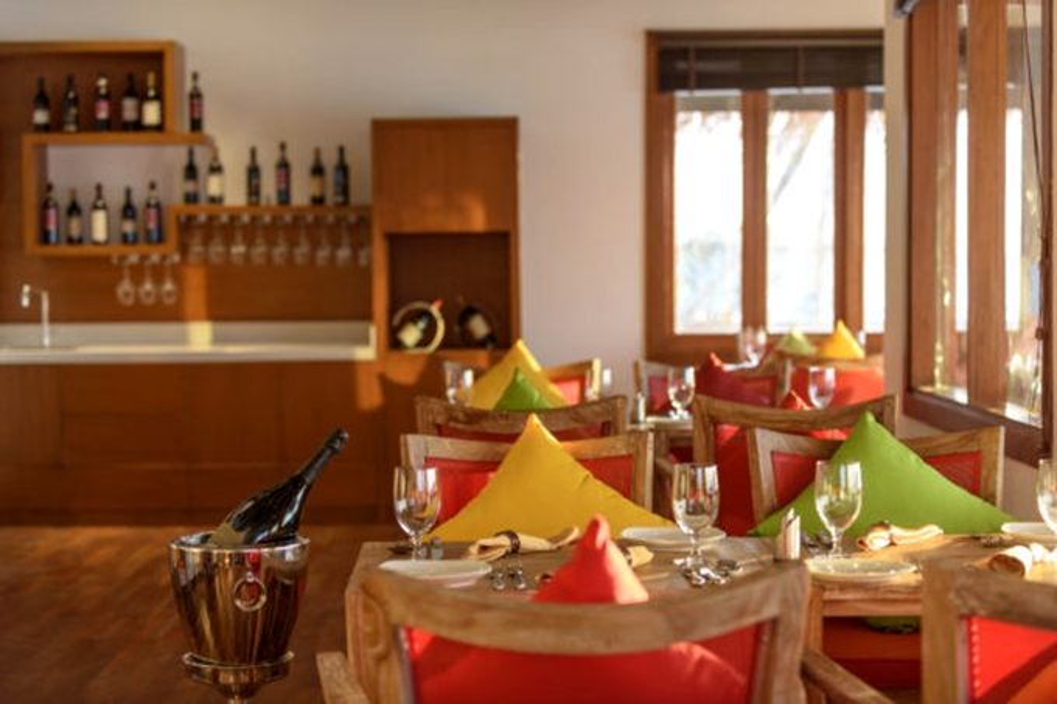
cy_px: 352
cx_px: 528
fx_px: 2055
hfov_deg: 28.8
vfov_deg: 19.4
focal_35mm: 70
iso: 320
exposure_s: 1/100
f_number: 2.8
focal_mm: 70
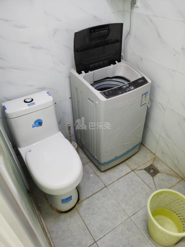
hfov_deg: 51.3
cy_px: 124
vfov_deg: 65.3
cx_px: 92
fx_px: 192
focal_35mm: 27
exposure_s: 1/33.3
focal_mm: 5.58
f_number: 1.8
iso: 400
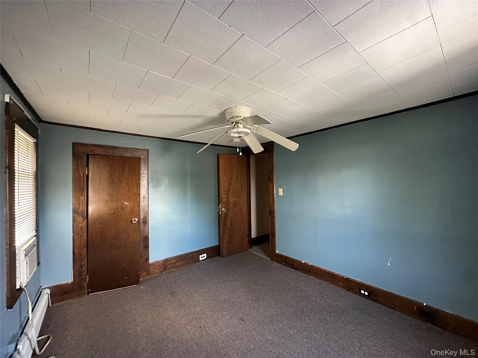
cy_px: 179
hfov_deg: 102.1
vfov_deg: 85.7
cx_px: 239
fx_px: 193
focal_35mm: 14
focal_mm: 2.22
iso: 640
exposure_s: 1/60
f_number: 2.2
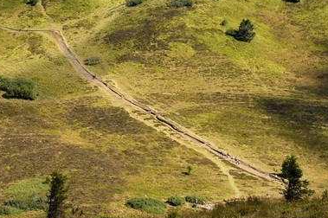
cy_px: -229
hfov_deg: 11.8
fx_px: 1538
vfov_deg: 7.7
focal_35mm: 169
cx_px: -93
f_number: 9
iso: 200
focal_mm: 40
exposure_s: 1/400
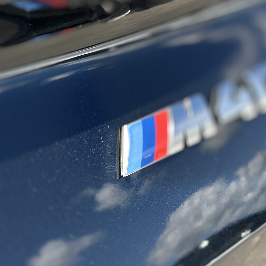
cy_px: 120
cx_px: 174
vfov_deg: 25.7
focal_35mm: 67
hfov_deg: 25.6
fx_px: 582
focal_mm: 6.86
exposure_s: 1/1783
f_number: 1.78
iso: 100
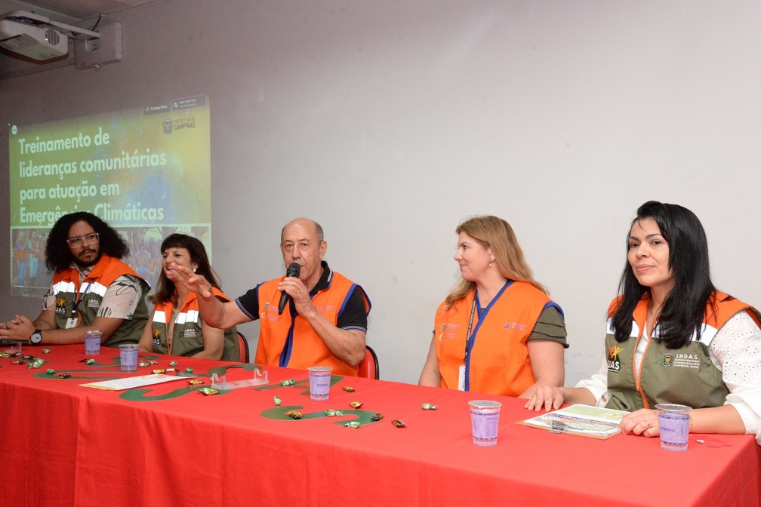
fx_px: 740
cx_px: 380
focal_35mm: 35
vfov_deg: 37.9
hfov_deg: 54.4
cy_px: 254
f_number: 11
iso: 6400
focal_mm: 35
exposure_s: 1/125
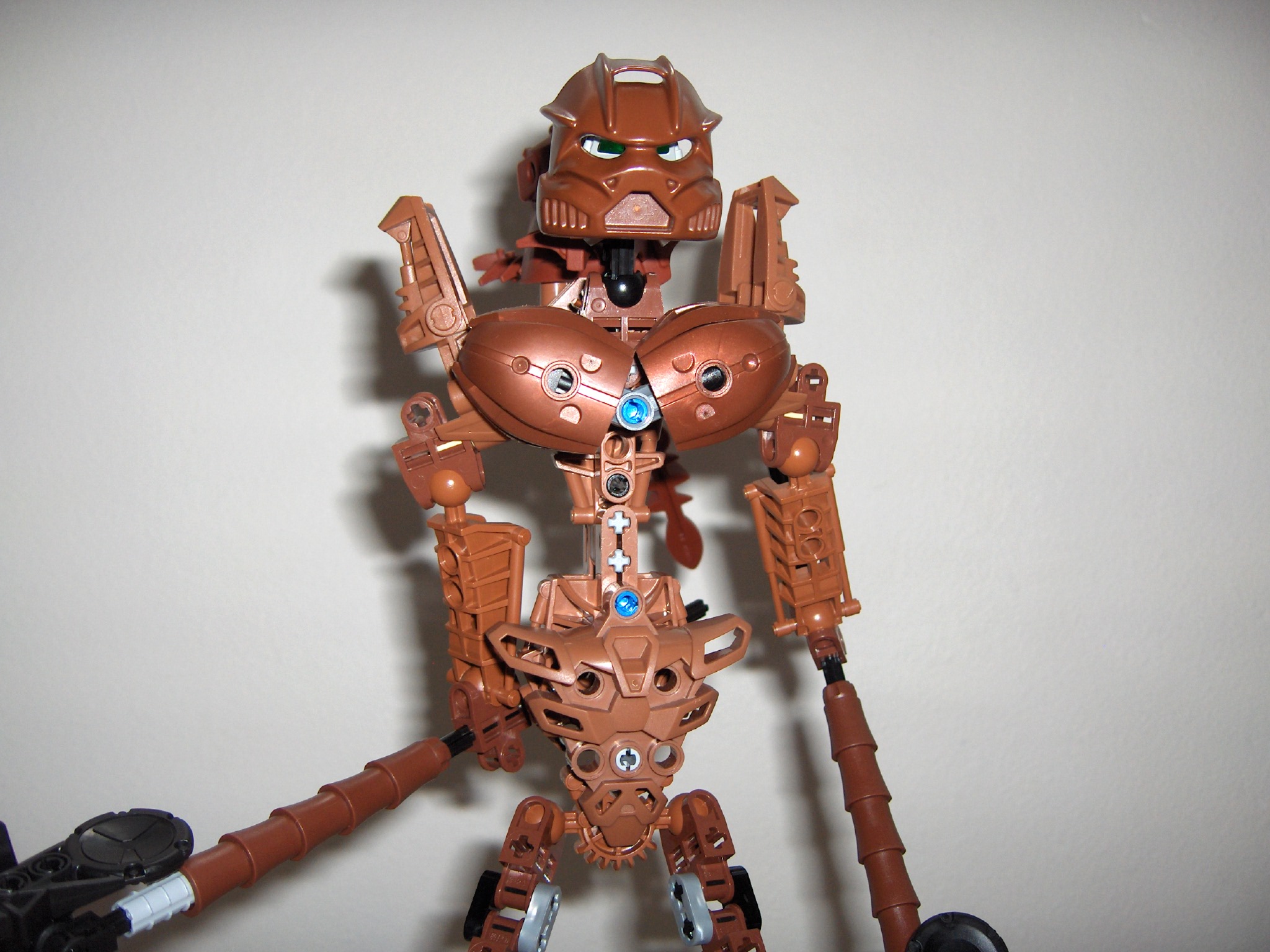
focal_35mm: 39
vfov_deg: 36.8
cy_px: 476
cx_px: 635
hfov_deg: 47.9
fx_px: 1431
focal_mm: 8
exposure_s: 1/60
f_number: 2.8
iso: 100
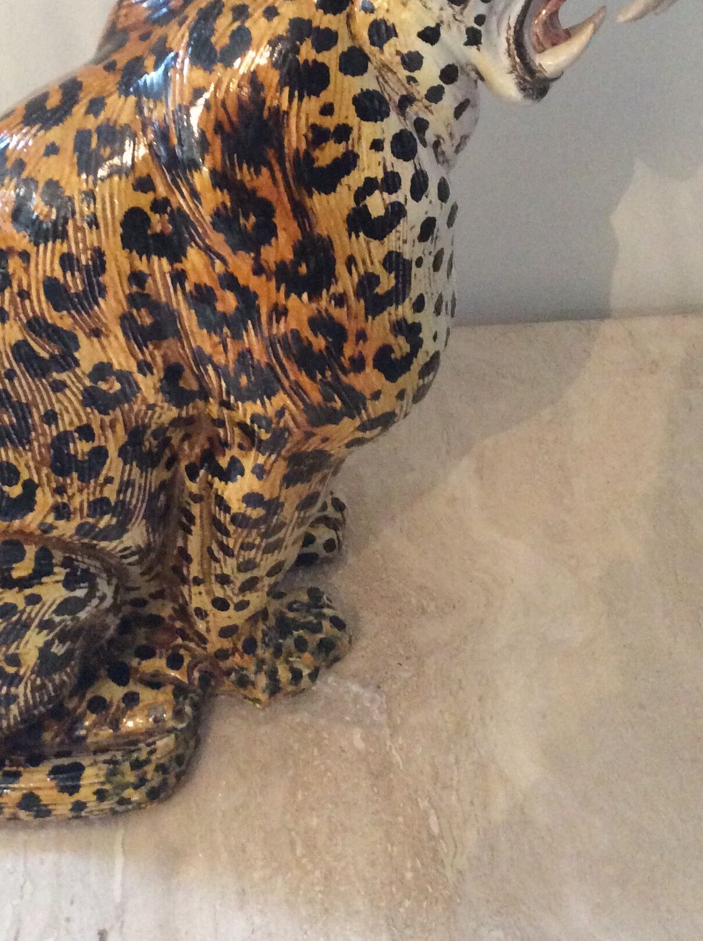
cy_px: 234
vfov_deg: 36.6
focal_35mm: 51
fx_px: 1384
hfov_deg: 28.4
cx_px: 293
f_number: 2.4
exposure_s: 1/17
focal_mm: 3.3
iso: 320
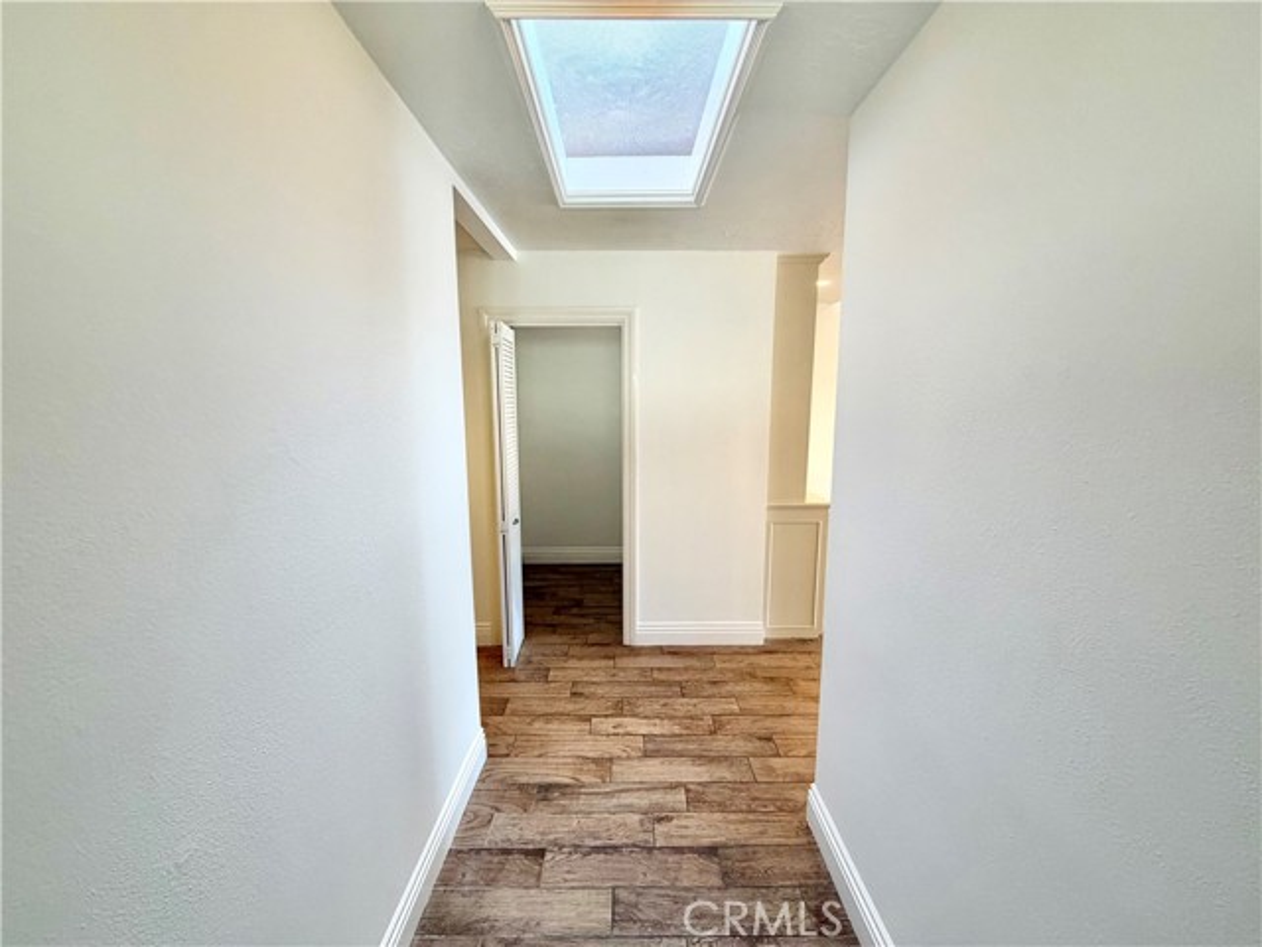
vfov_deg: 85.7
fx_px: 510
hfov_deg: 102.1
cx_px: 631
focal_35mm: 14
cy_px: 474
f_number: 2.2
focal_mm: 2.22
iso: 200
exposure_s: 1/120
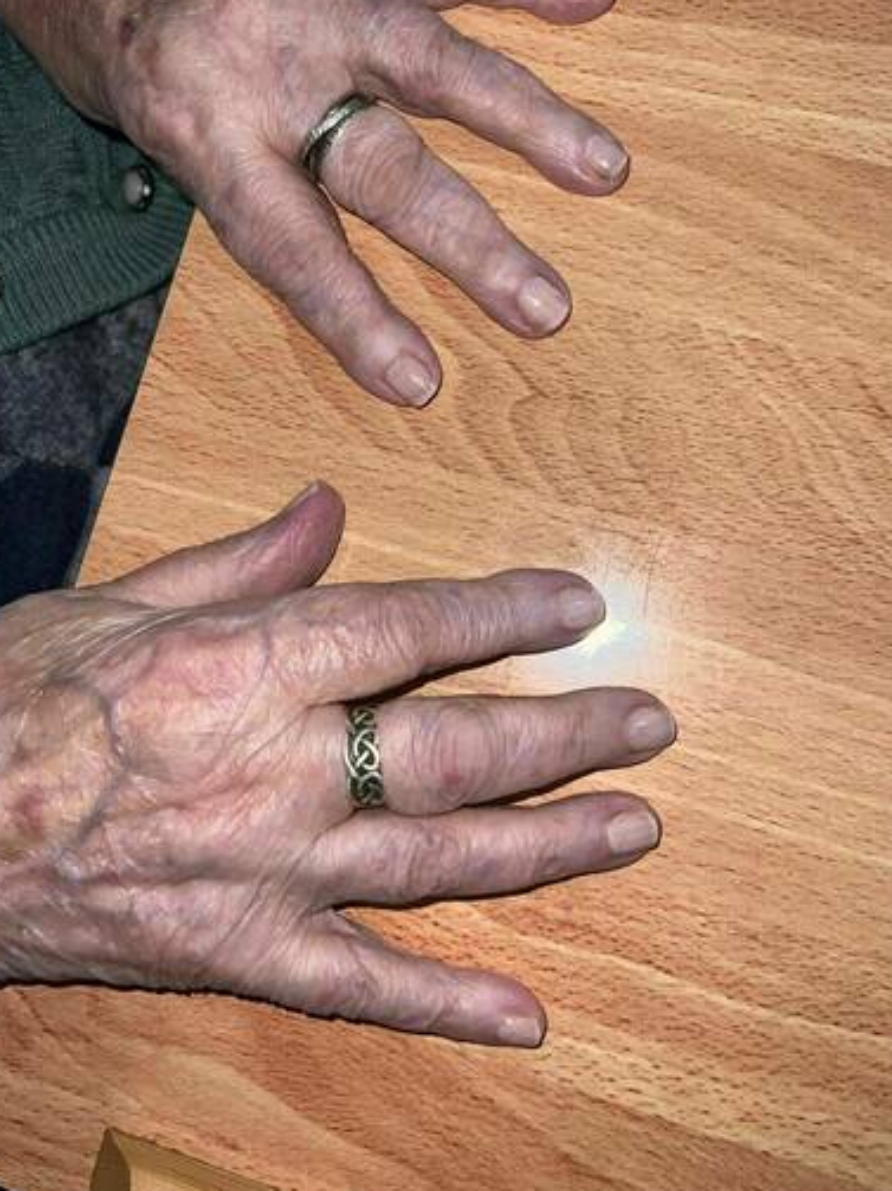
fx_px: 1066
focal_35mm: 31
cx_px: 499
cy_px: 535
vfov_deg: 58.2
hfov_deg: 45.3
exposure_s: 1/73
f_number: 1.5
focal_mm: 5.7
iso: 32
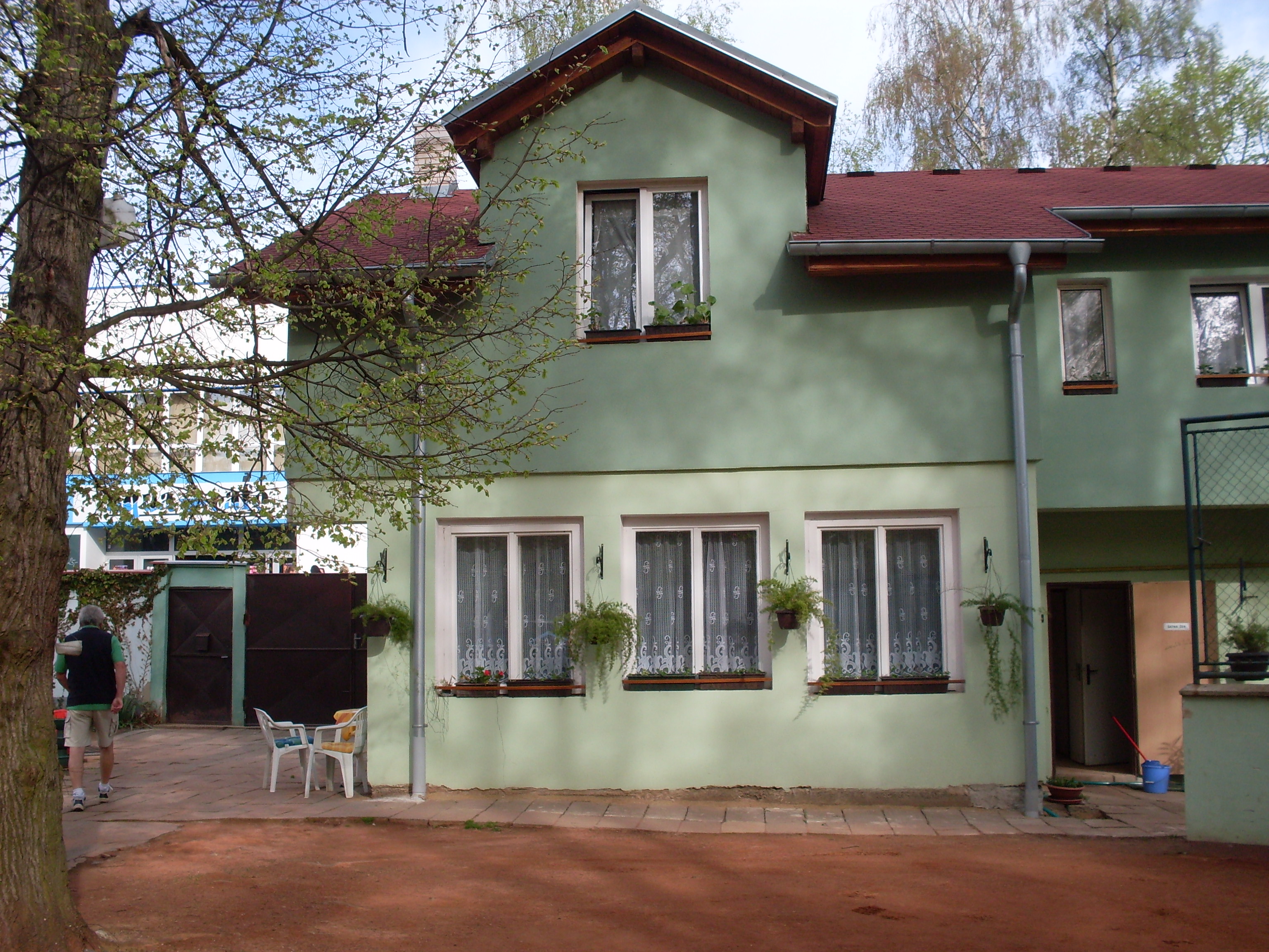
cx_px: 634
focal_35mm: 38
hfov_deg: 49.0
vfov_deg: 37.7
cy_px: 476
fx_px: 1393
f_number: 8.4
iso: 80
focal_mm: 6.3
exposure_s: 1/90
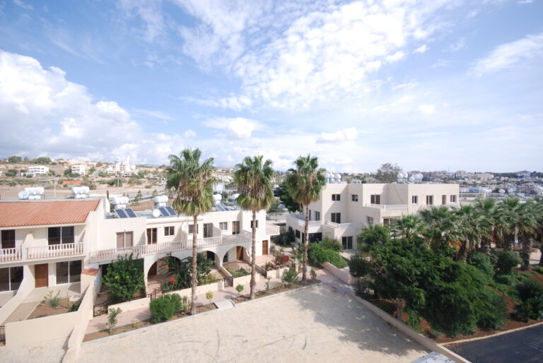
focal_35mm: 15
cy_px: 182
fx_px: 227
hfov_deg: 100.3
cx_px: 272
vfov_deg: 77.5
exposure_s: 1/200
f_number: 7.1
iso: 100
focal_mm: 10
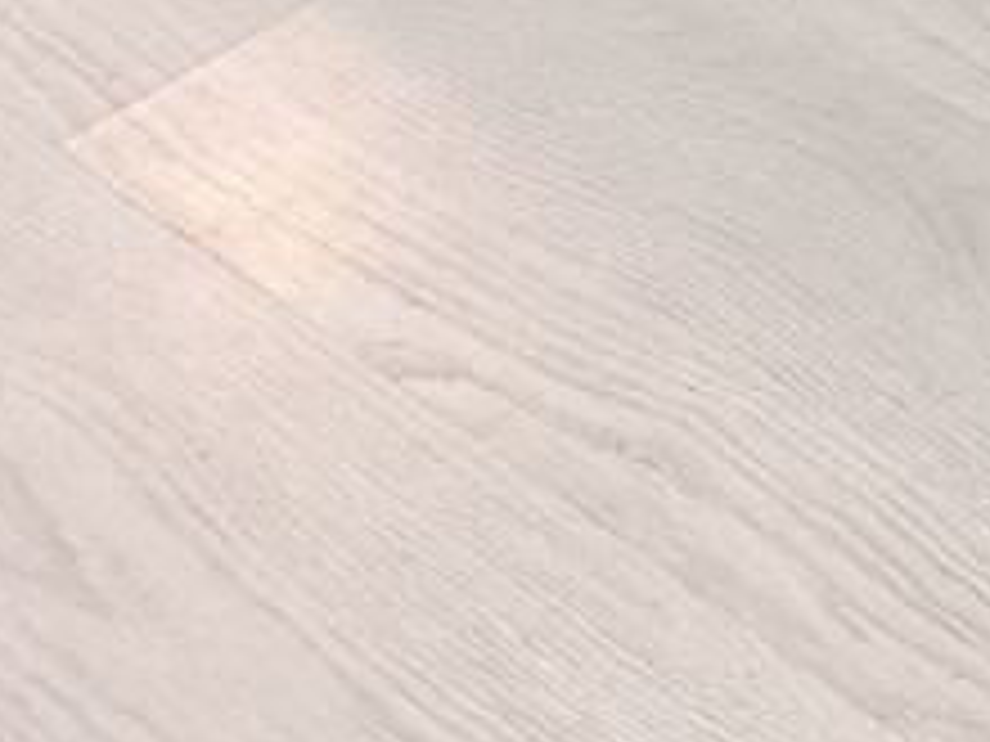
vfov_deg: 8.0
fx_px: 5062
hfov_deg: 9.3
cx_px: 2768
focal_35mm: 177
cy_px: -821
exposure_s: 1/50
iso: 250
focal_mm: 5.4
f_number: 1.8
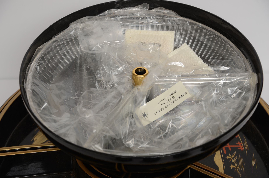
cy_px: 89
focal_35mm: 120
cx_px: 134
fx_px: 895
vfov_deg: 11.4
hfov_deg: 17.1
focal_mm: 80
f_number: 6.3
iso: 100
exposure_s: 1/60
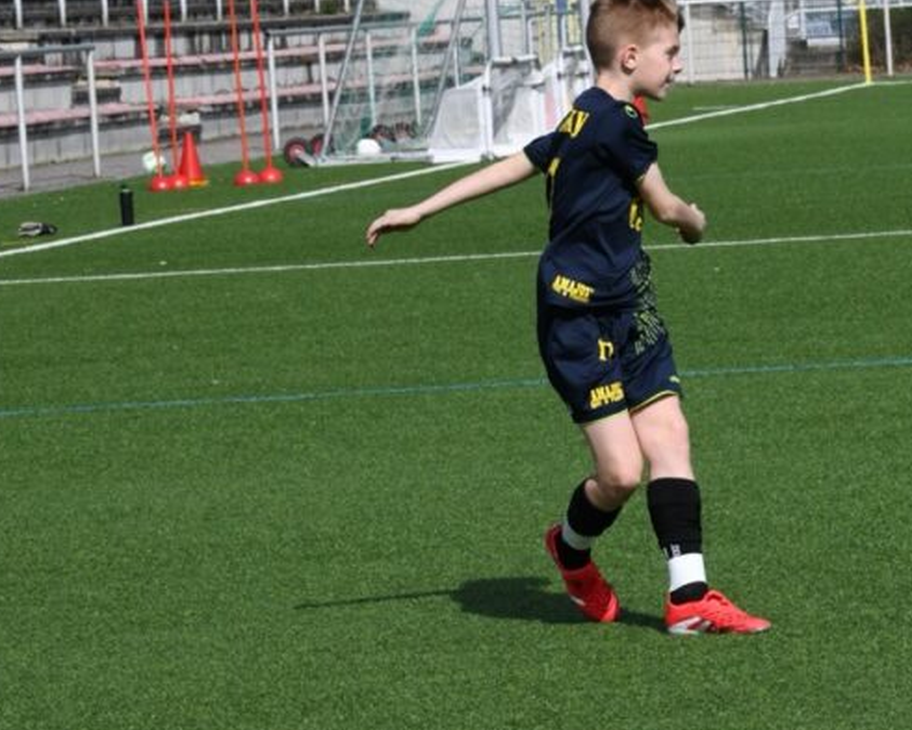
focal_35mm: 264
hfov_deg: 7.3
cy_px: 351
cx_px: 895
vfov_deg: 5.9
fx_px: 7127
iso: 1250
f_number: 16
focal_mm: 135
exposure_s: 1/1250
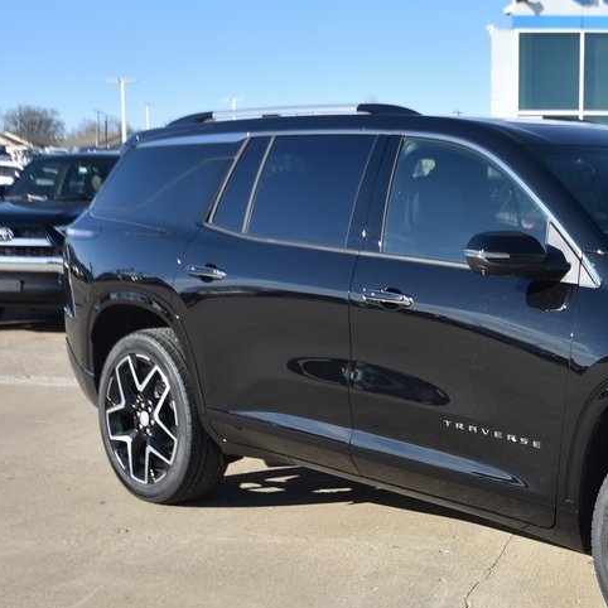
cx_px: 620
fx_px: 1292
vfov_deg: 26.5
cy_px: 341
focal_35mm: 65
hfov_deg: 25.1
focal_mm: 24
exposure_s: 1/500
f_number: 4.5
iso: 100
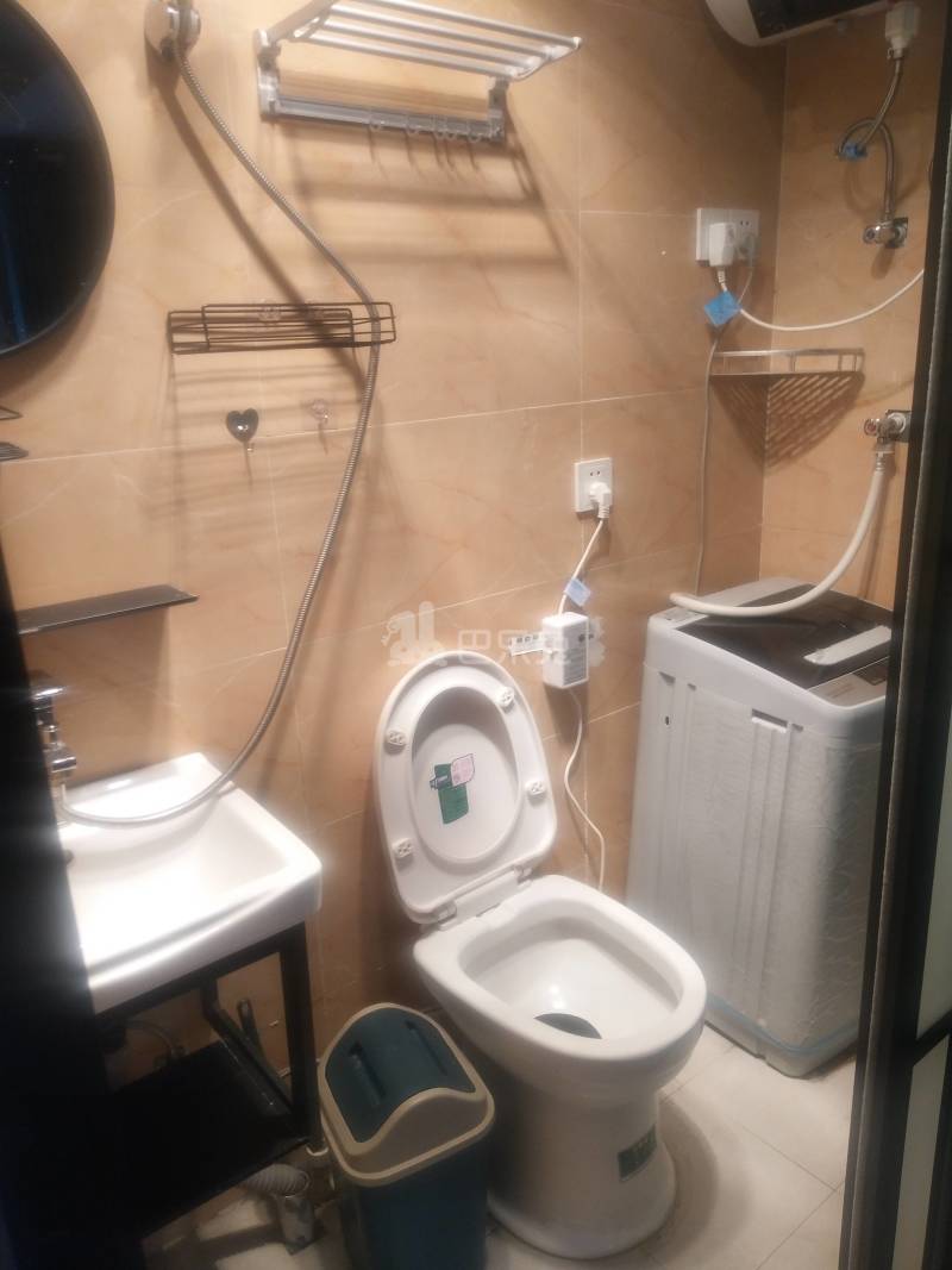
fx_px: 954
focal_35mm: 26
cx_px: 476
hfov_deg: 53.1
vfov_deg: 67.3
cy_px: 635
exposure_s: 1/50
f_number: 2
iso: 100
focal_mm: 3.88
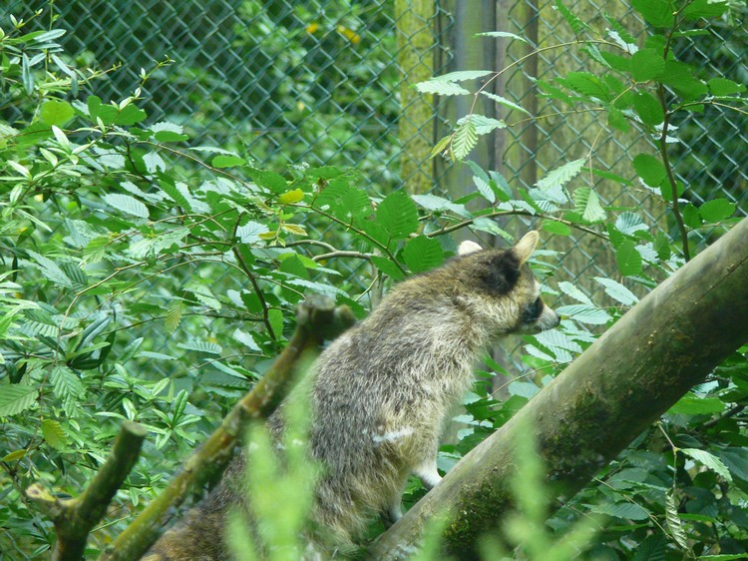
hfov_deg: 7.1
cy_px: 280
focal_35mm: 278
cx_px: 374
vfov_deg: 5.3
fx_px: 6005
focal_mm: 58.7
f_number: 3.6
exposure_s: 1/60
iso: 320
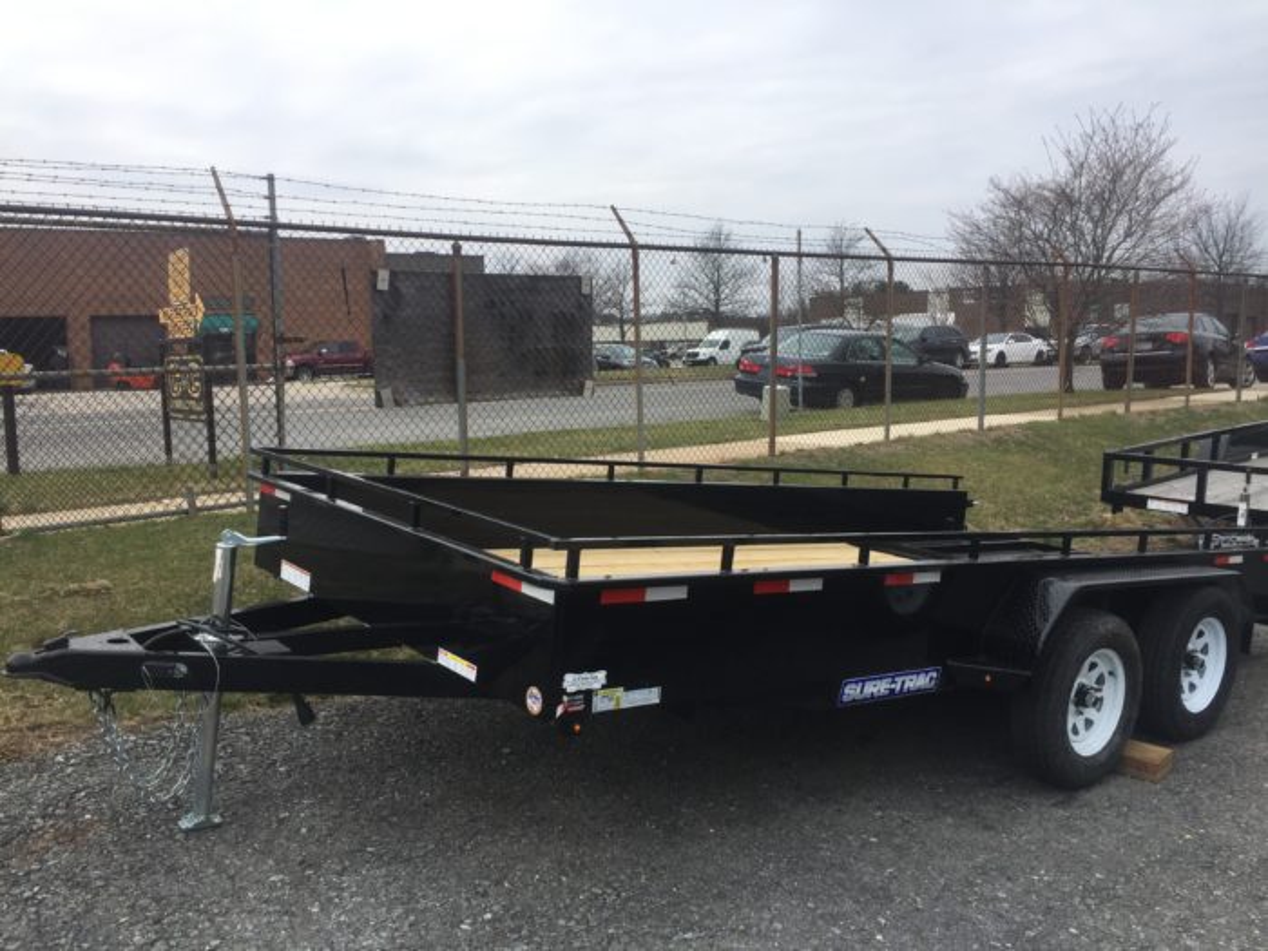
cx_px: 634
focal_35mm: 29
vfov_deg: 48.2
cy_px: 476
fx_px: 1062
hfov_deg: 61.7
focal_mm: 4.15
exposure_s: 1/1980
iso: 32
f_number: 2.2
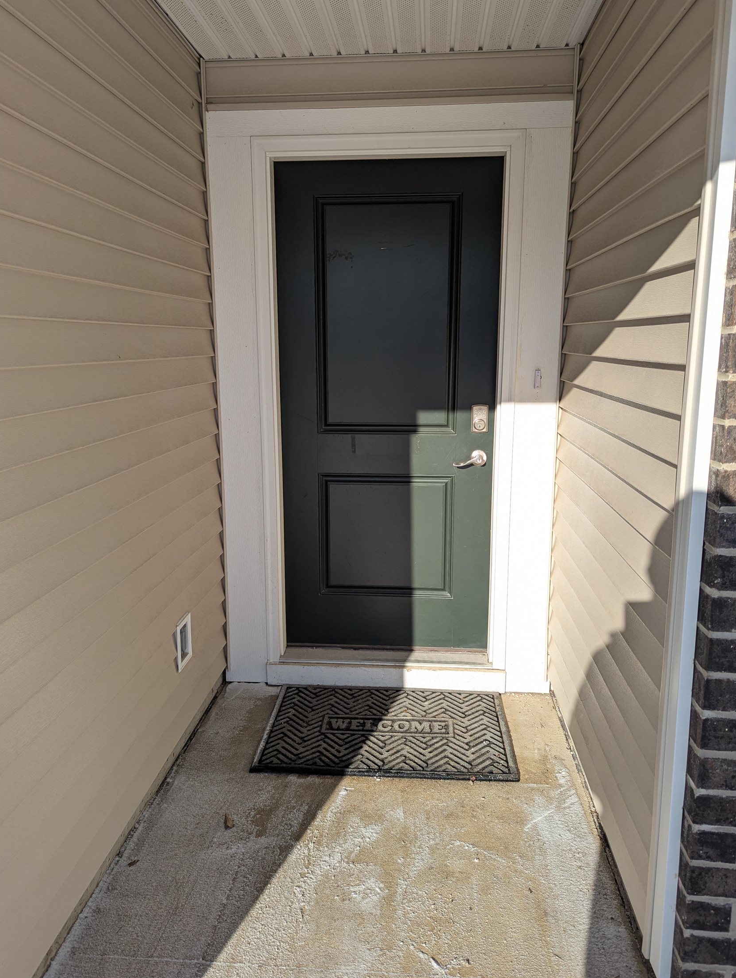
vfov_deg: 69.3
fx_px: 707
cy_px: 481
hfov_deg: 55.0
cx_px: 366
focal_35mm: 25
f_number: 1.85
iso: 38
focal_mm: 6.81
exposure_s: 1/1433
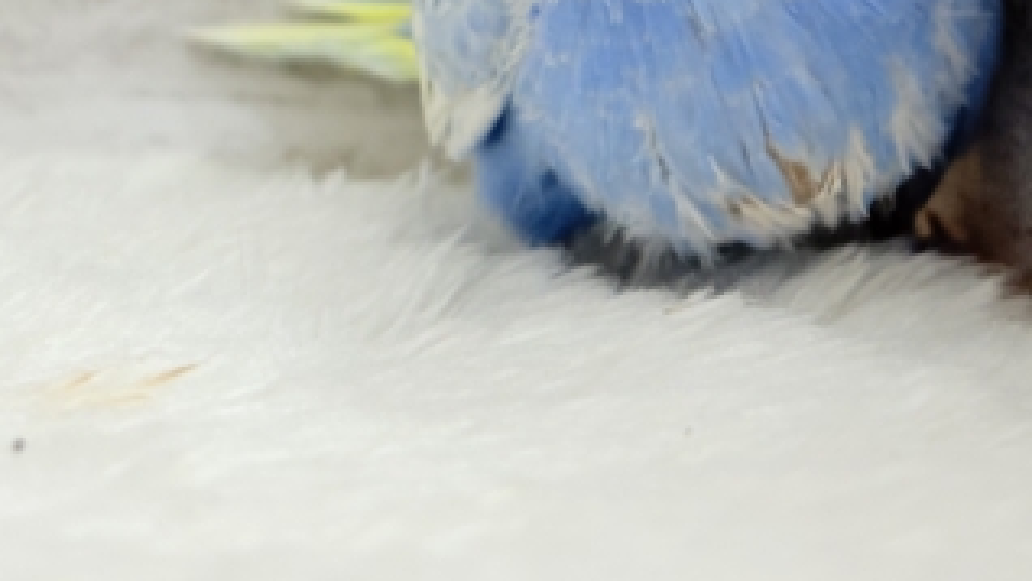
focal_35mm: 114
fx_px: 3120
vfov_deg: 10.4
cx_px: 558
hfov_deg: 18.8
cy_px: -172
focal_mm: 5.96
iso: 100
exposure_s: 1/100
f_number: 1.6
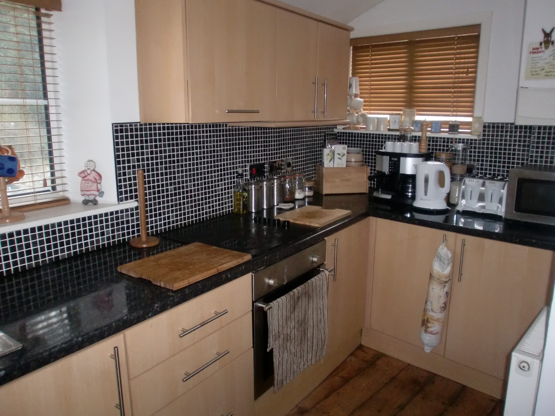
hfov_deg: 63.4
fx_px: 449
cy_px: 208
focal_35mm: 28
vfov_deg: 49.7
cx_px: 278
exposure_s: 1/50
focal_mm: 4.65
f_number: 2.6
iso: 400
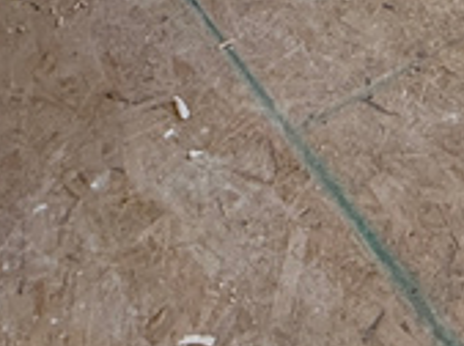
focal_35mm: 85
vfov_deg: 12.7
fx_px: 1137
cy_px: -519
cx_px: 552
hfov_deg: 21.5
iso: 64
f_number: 2.2
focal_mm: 2.22
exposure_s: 1/182
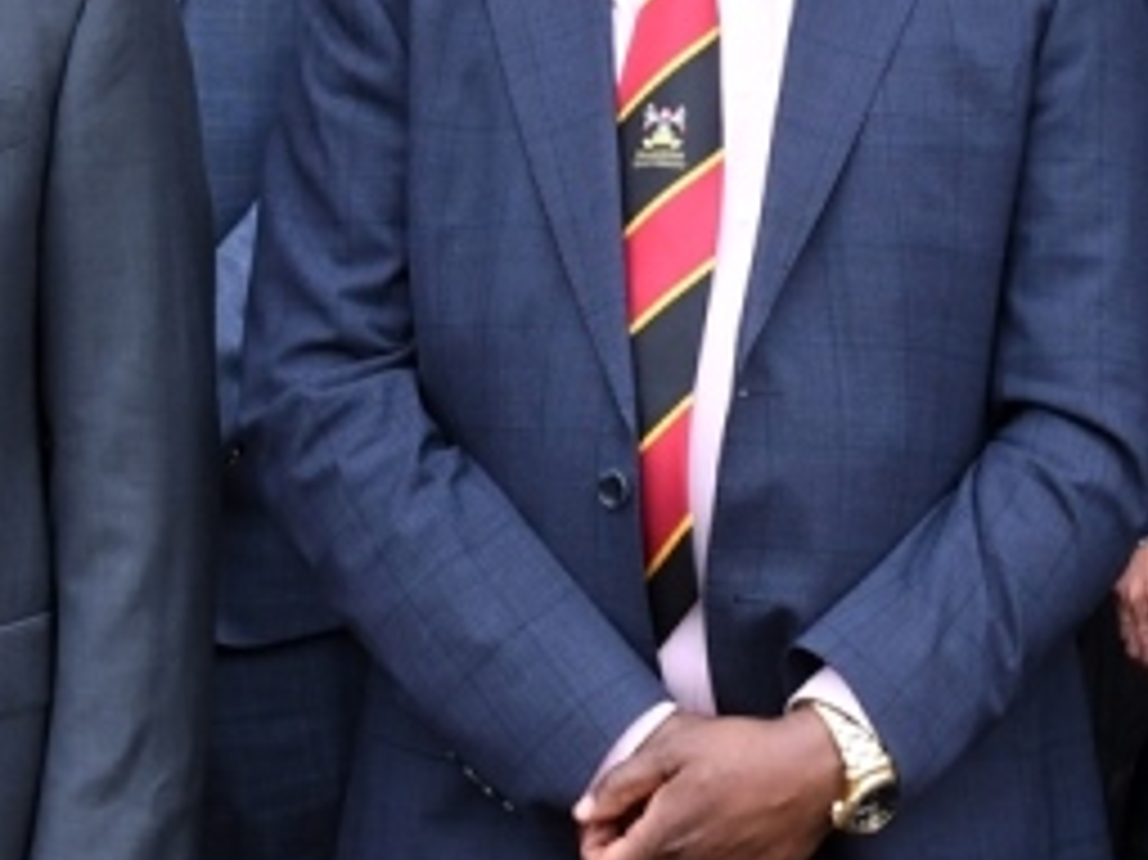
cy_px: 430
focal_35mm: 181
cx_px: 860
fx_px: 6000
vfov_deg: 8.2
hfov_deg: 10.9
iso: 640
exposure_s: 1/320
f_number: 7.1
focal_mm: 30
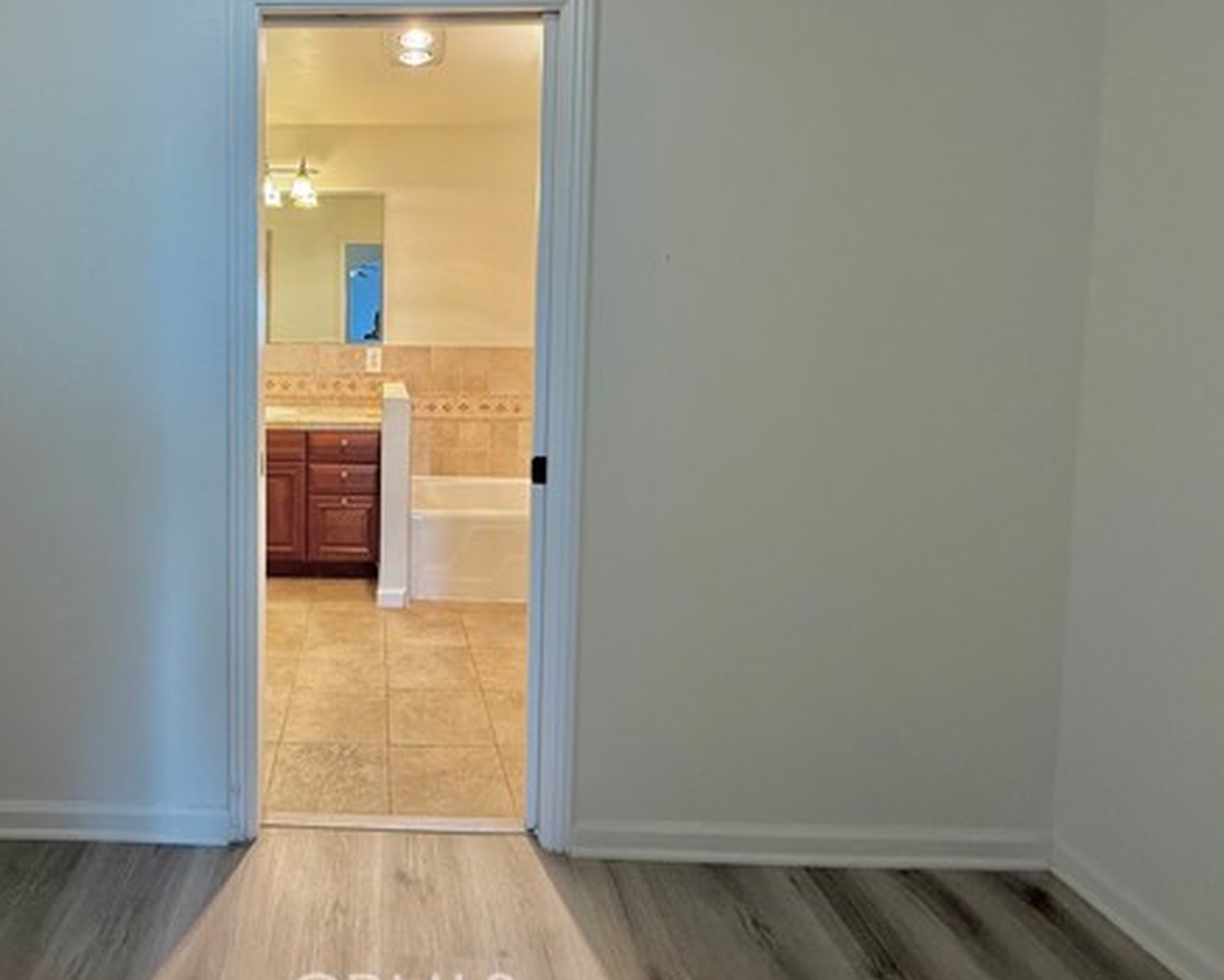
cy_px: 367
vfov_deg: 67.1
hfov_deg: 76.4
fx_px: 725
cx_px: 359
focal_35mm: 20
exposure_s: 1/120
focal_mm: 2.22
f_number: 2.2
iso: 160
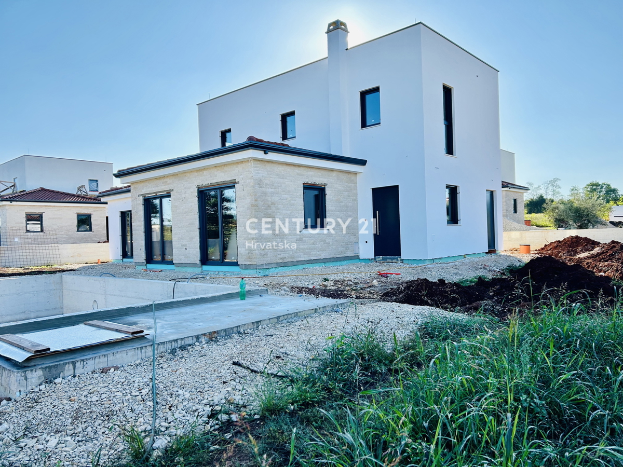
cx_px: 312
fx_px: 468
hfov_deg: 67.3
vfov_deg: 53.1
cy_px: 234
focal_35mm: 26
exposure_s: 1/2165
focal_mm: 5.7
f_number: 1.5
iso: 50
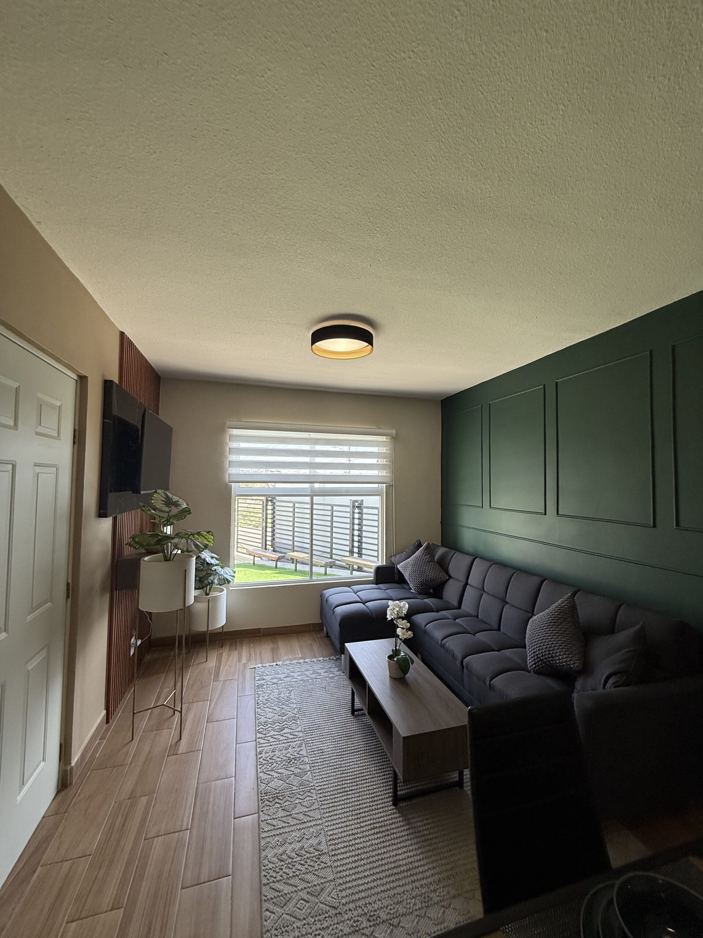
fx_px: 379
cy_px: 469
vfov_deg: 102.1
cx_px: 352
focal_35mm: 14
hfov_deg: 85.7
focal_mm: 2.22
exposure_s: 1/218
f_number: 2.2
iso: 64
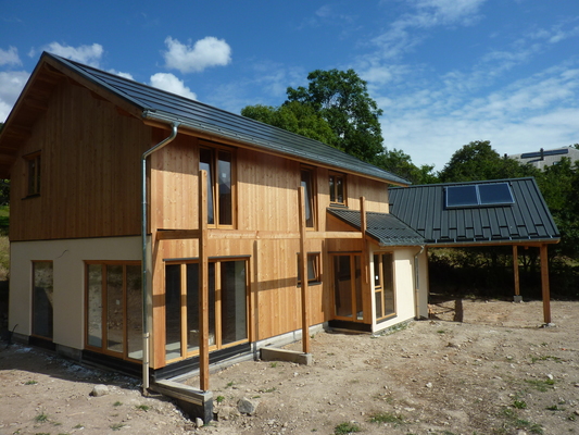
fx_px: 418
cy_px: 218
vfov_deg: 54.9
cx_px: 290
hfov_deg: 69.4
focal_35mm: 25
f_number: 5.6
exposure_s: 1/500
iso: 80
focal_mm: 4.1
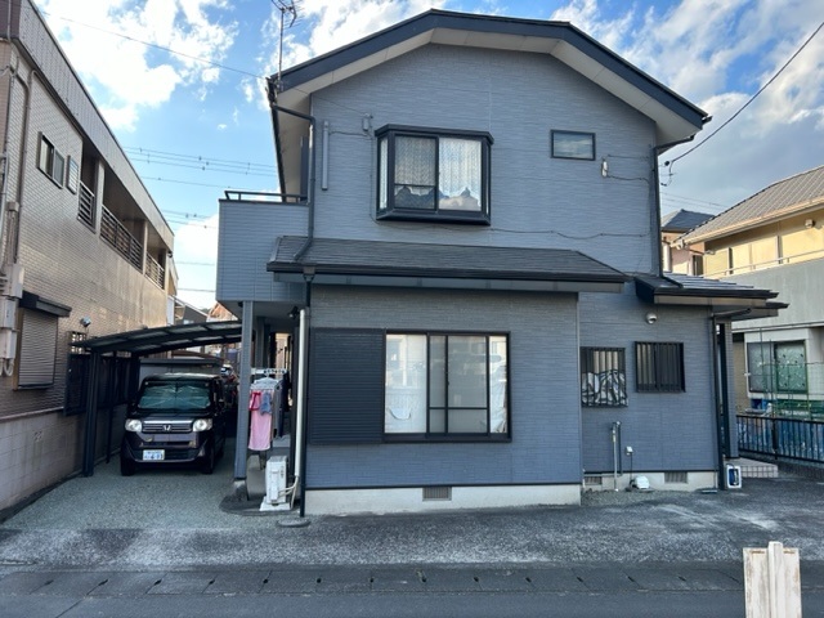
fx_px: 619
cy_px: 309
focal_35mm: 26
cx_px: 412
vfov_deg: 53.1
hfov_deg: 67.3
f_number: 1.5
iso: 50
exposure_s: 1/775
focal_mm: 5.7
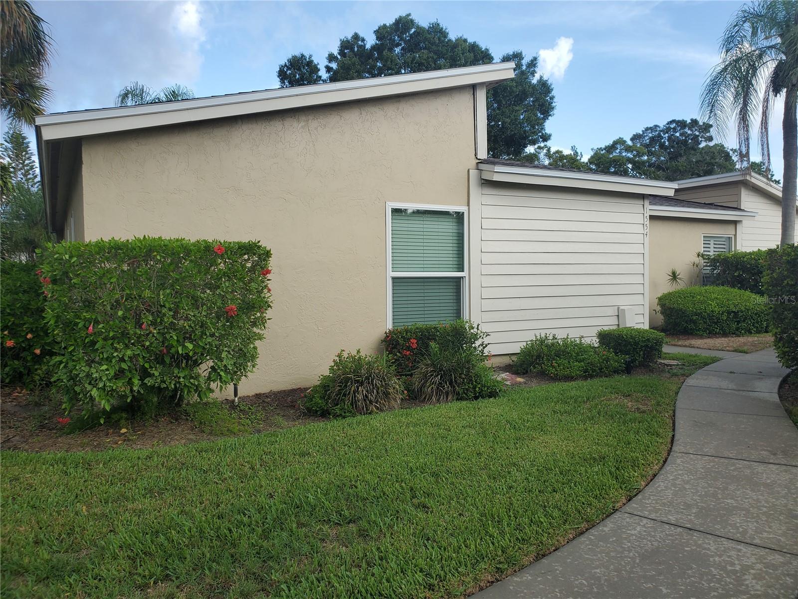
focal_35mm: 26
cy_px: 300
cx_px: 399
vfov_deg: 53.1
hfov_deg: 67.3
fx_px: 599
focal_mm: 4.3
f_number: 2.4
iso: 50
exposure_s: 1/507
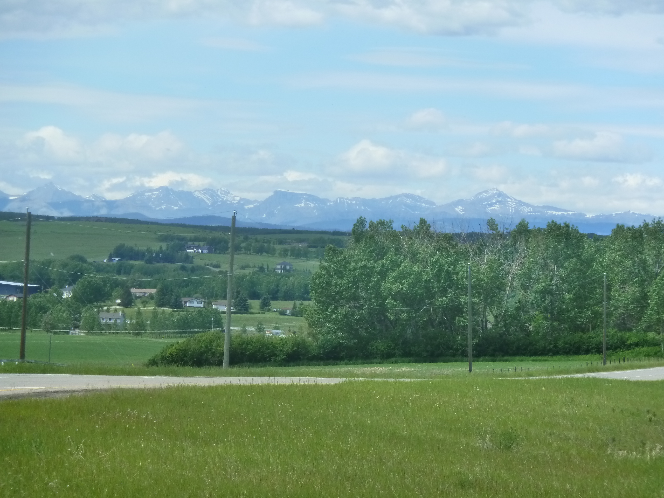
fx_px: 4028
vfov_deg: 7.1
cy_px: 249
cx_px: 332
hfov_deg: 9.4
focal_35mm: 210
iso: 200
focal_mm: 34.4
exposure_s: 1/500
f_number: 5
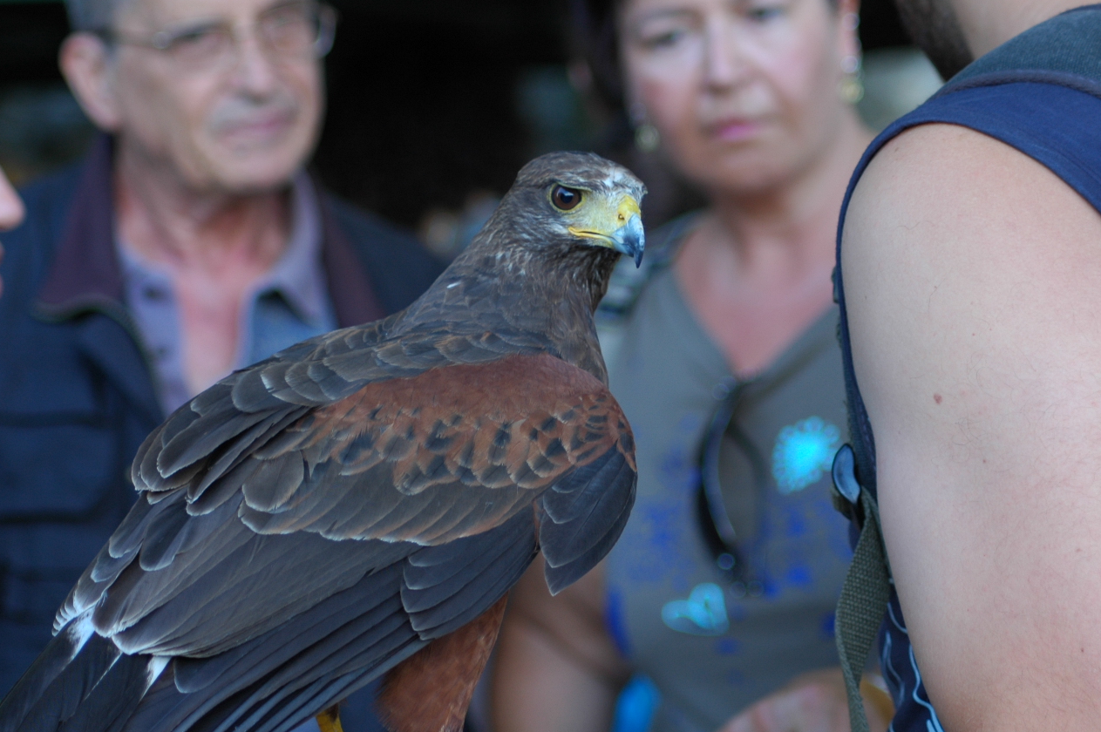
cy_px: 381
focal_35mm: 125
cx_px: 520
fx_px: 3820
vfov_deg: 10.9
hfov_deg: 16.4
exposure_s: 1/60
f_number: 4.5
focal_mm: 70
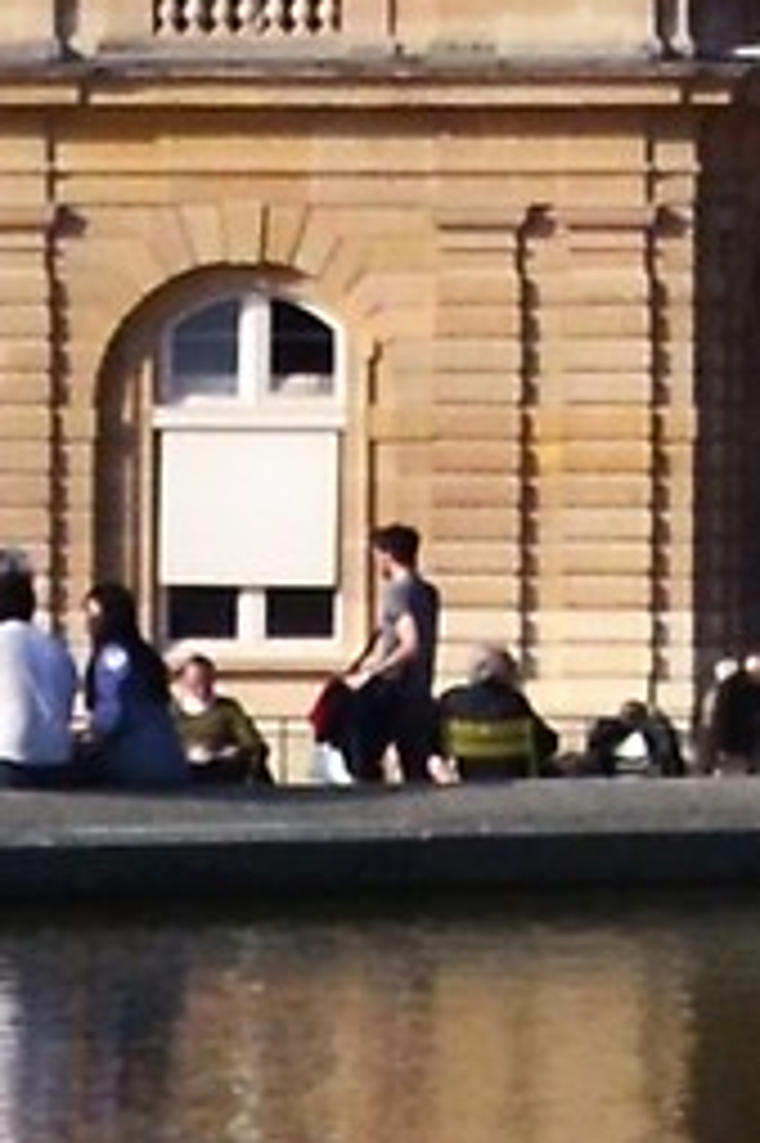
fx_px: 11700
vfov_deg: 5.6
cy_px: 83
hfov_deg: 3.5
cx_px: 3238
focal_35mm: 369
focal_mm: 26
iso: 400
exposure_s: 1/250
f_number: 10
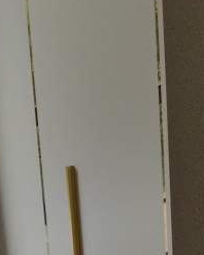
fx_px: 642
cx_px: -196
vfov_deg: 21.8
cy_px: 245
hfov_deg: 14.9
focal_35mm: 85
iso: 160
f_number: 1.4
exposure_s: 1/479
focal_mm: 5.75
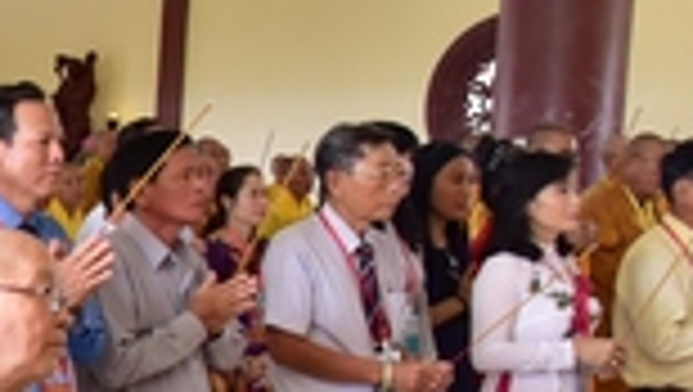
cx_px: -594
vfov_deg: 11.3
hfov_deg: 16.5
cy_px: 406
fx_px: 1950
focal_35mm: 106
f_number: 5.6
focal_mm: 24
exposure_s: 1/80
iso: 640
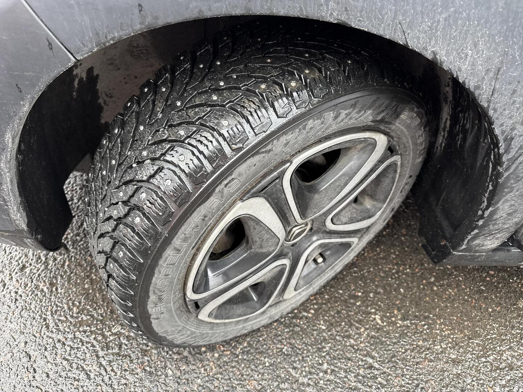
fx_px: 363
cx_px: 262
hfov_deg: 71.6
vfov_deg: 56.8
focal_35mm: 24
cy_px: 196
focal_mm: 6.76
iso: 200
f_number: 1.78
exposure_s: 1/94
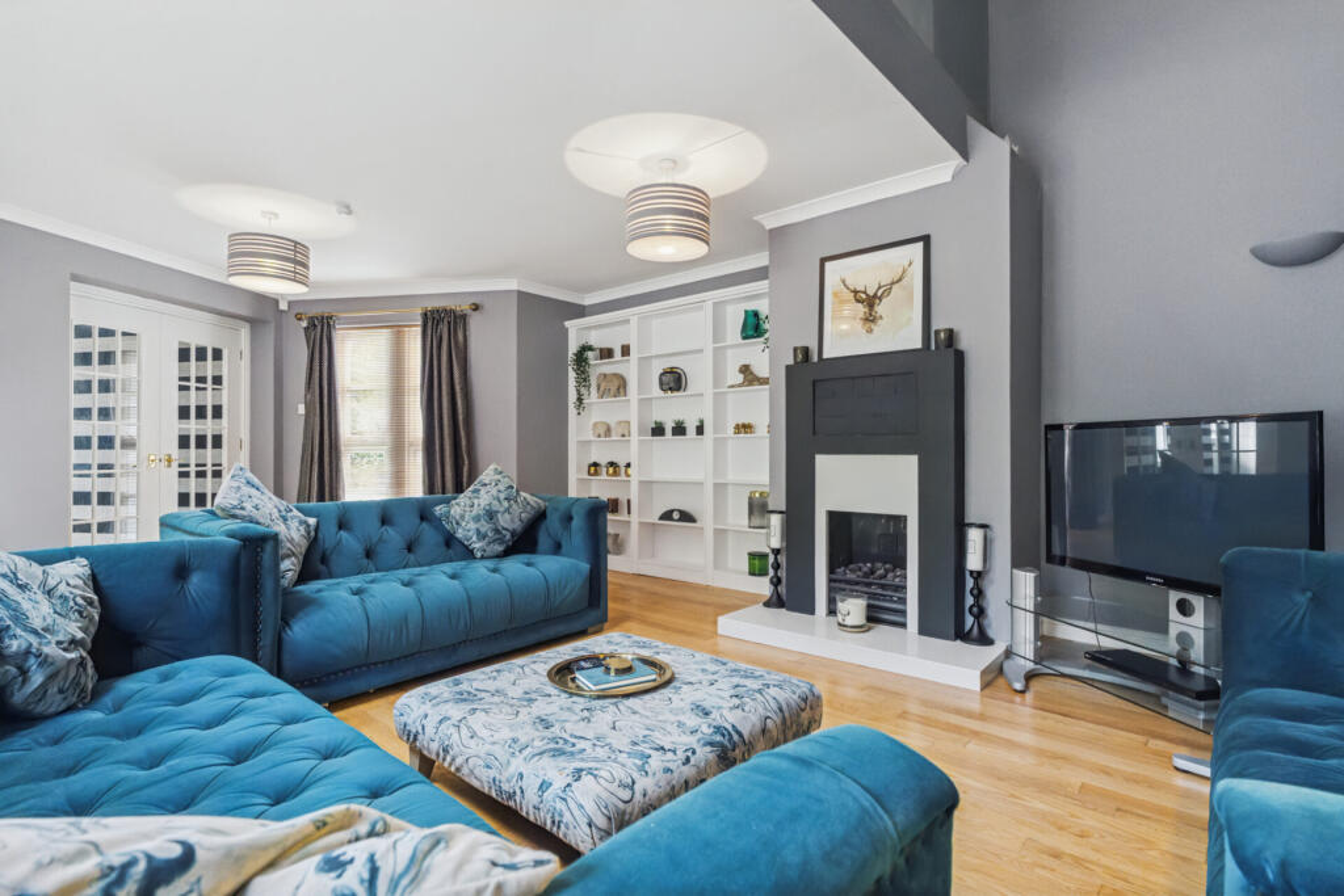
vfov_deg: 72.1
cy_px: 448
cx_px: 672
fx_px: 616
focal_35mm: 16
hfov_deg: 95.0
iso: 1000
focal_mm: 11
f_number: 6.3
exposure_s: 1/60
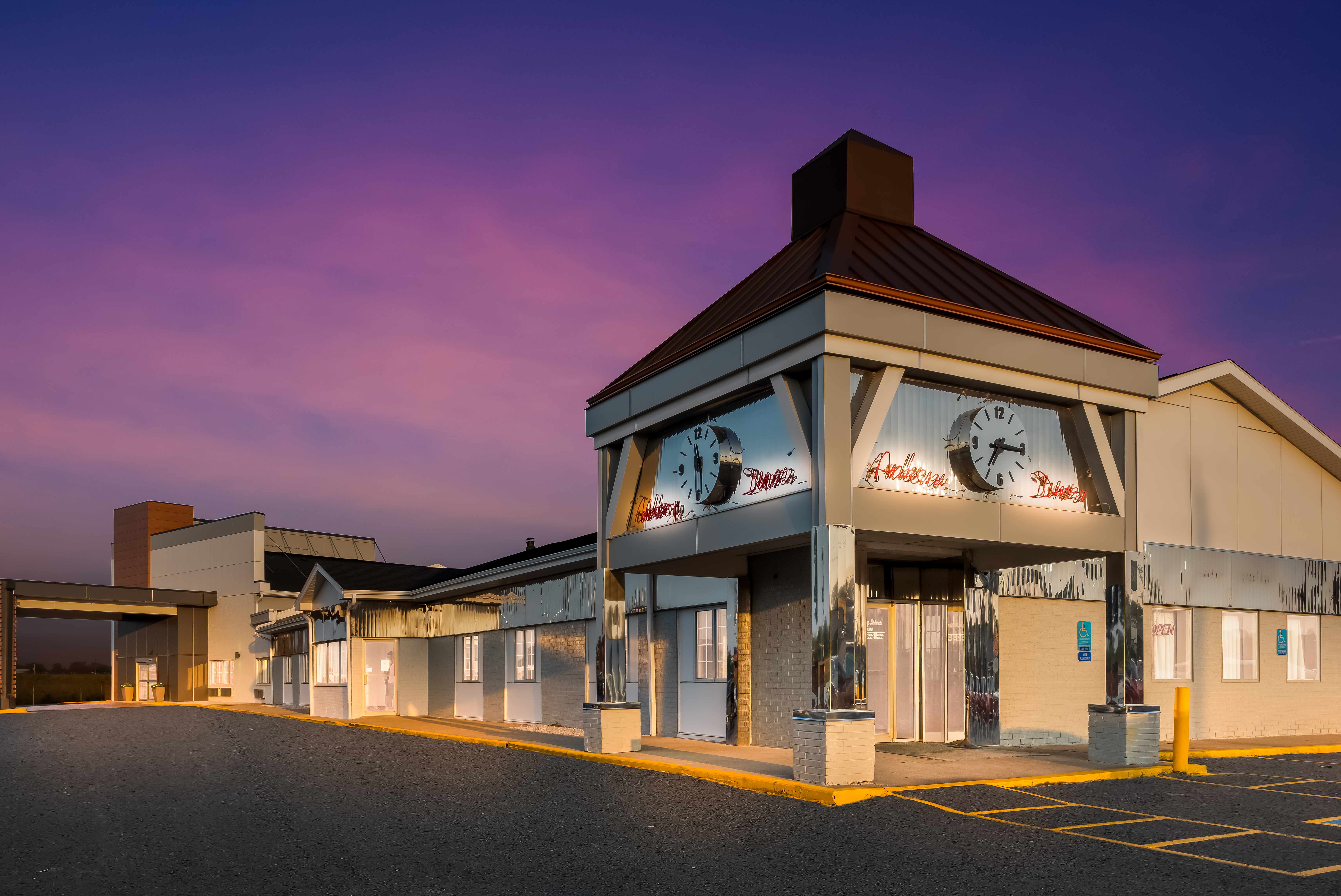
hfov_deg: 73.7
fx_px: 895
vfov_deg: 53.2
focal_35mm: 24
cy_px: 448
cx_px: 670
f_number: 16
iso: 100
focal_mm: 24
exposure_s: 1/20
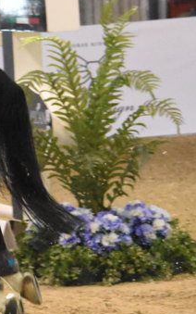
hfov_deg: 2.7
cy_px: 30
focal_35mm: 478
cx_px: -306
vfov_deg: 4.4
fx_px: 4084
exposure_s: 1/400
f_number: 4.5
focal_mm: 92
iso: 10000
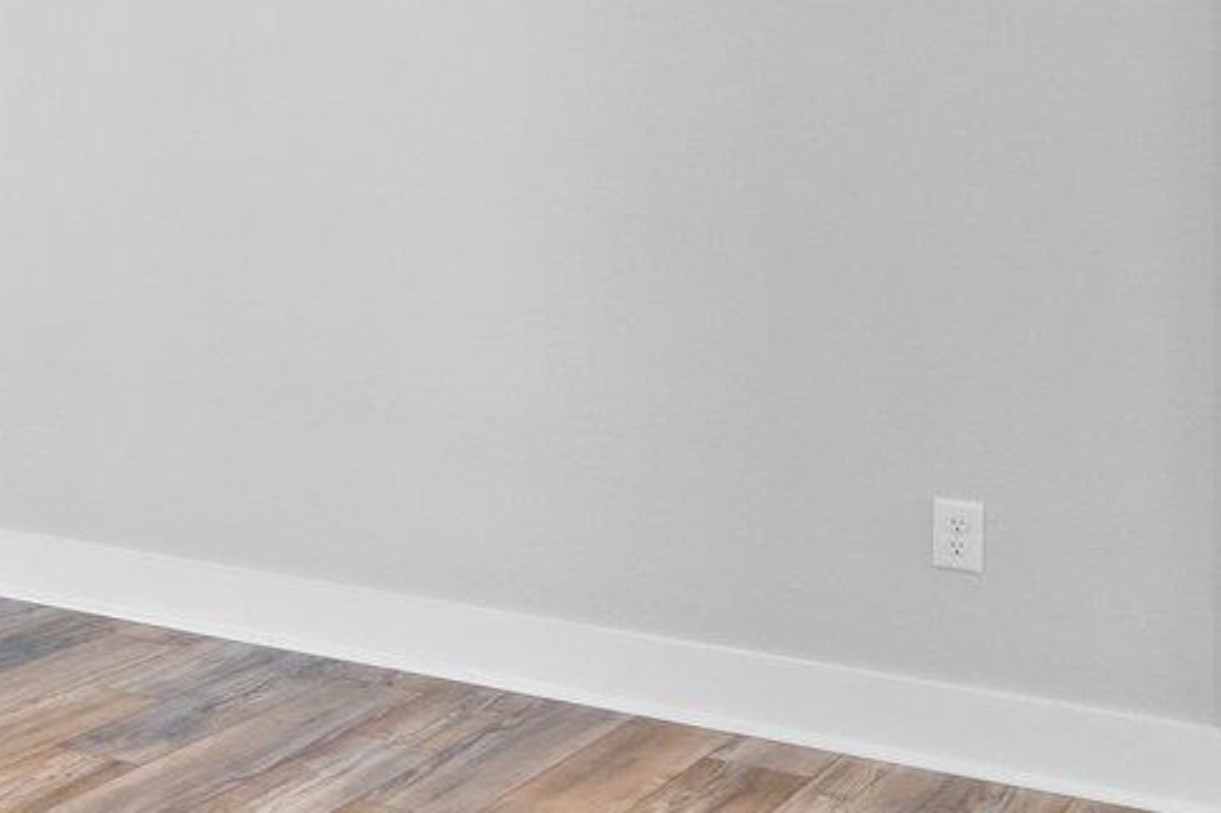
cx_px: -255
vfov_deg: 21.1
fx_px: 2136
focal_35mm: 63
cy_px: 76
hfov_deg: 27.8
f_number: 8
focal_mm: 10
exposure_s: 1.3
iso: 400
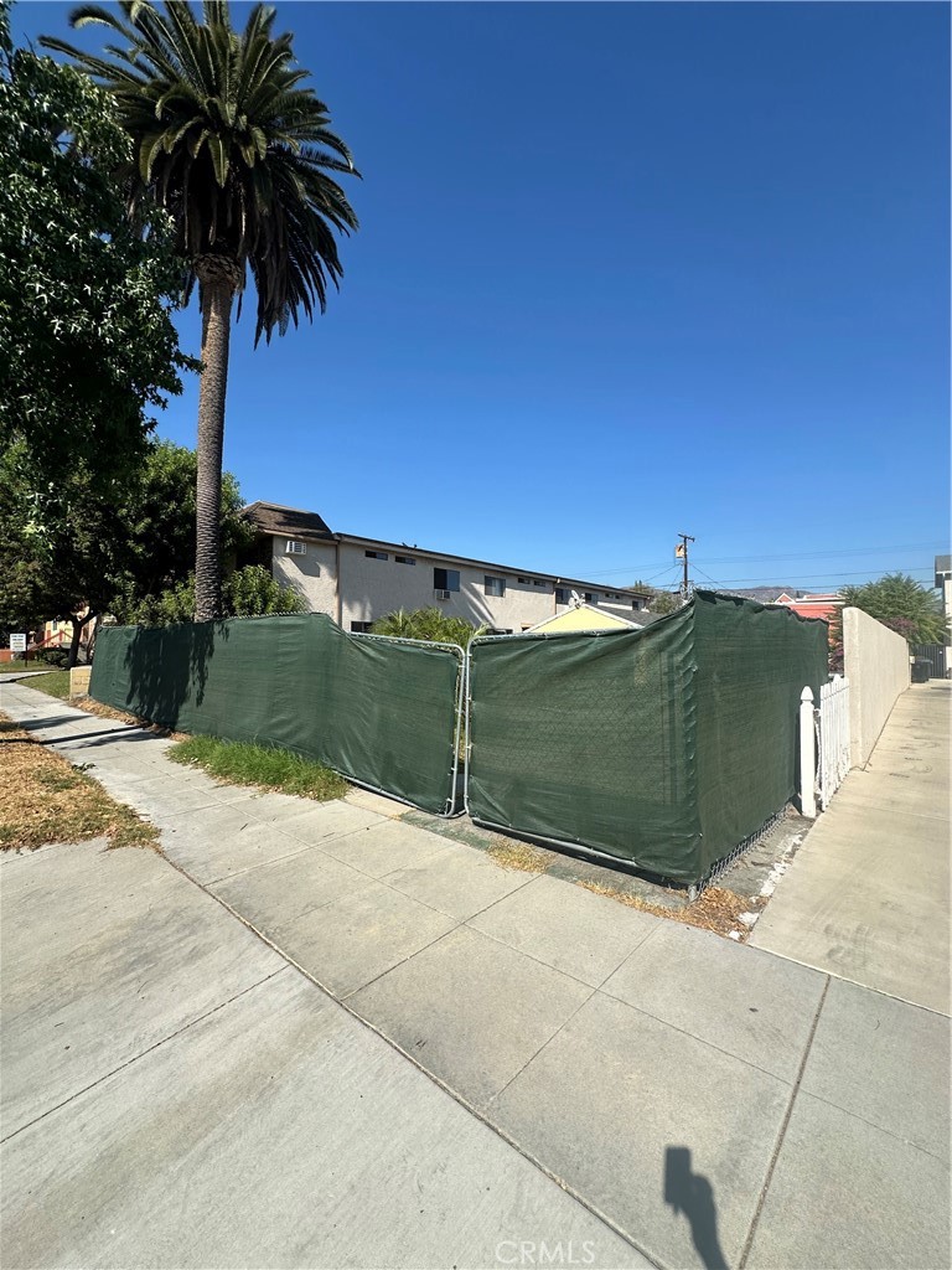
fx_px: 513
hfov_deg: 85.7
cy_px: 635
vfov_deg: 102.1
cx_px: 476
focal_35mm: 14
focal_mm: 2.22
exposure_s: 1/2353
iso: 50
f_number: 2.2
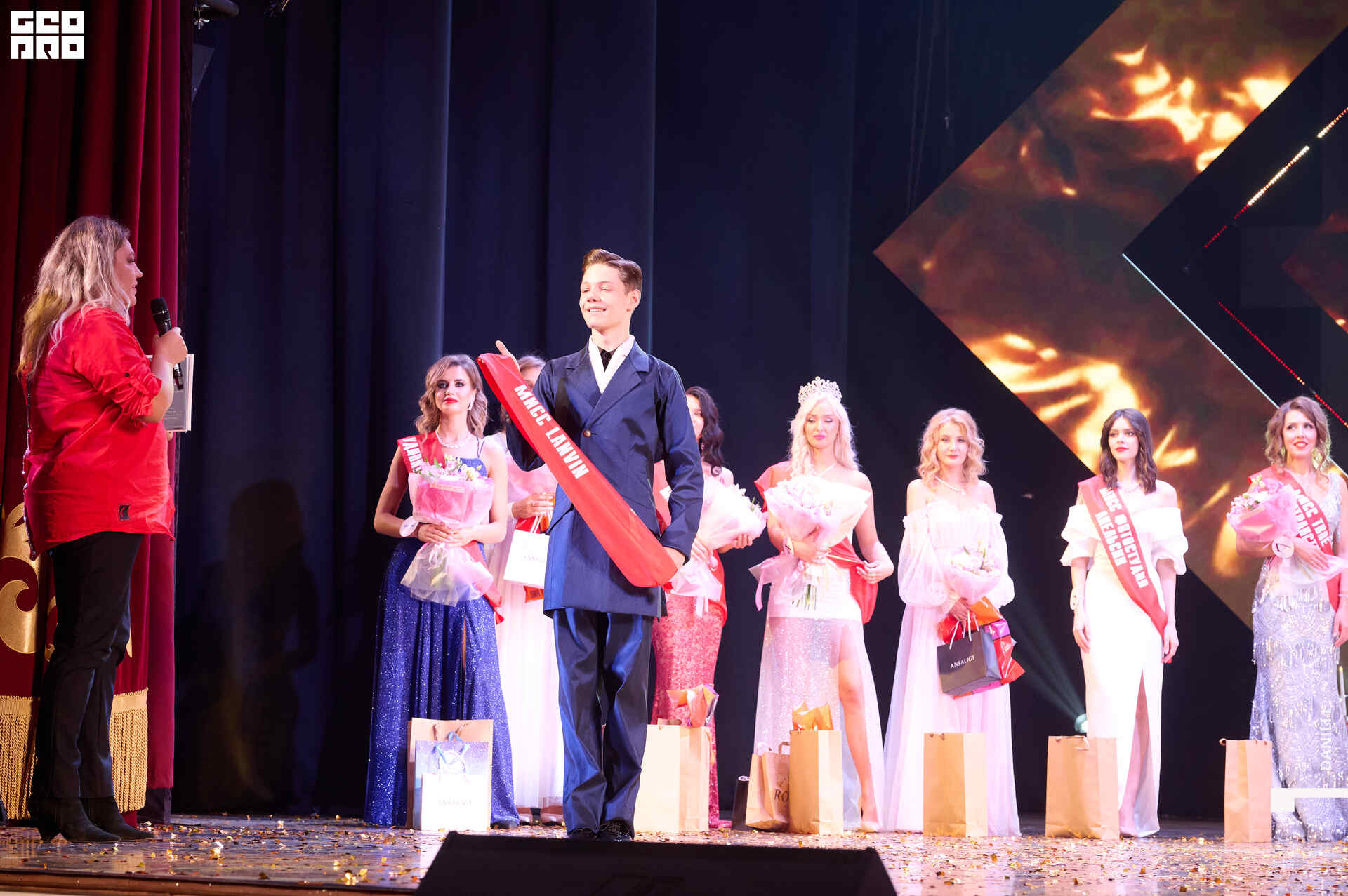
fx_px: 3143
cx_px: 674
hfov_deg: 24.2
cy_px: 448
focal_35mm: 84
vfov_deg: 16.2
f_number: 5.6
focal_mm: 84
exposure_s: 1/160
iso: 1600
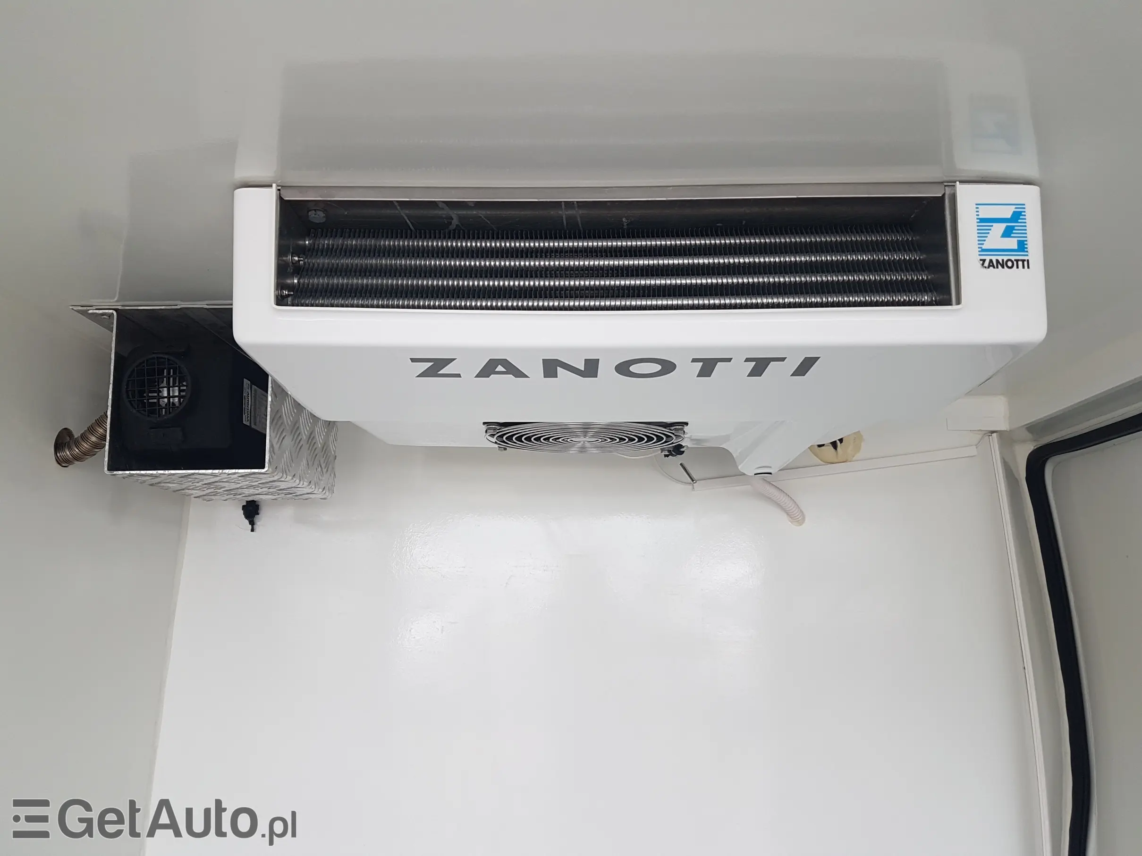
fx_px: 858
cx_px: 571
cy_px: 428
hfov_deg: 67.3
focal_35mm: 26
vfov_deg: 53.1
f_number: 1.7
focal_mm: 4.2
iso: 50
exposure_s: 1/50
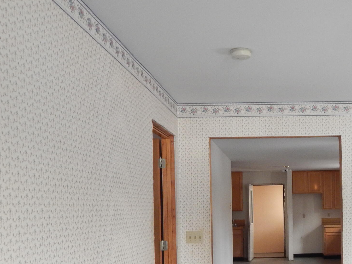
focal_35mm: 47
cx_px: 284
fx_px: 478
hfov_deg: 38.8
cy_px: 215
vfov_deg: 30.1
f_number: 3
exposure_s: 1/30
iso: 220
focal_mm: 4
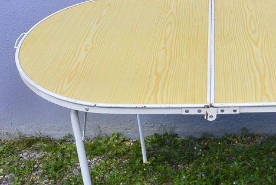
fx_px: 476
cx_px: 223
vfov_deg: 21.7
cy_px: 147
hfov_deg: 31.4
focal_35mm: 62
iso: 400
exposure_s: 1/125
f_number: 14
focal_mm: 11
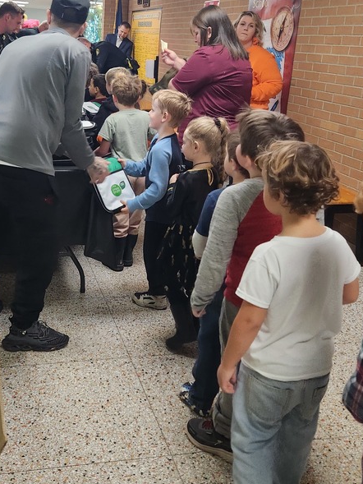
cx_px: 122
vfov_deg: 46.4
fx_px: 559
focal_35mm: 40
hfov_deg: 35.6
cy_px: 182
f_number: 1.8
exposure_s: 1/120
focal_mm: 5.4
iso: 640
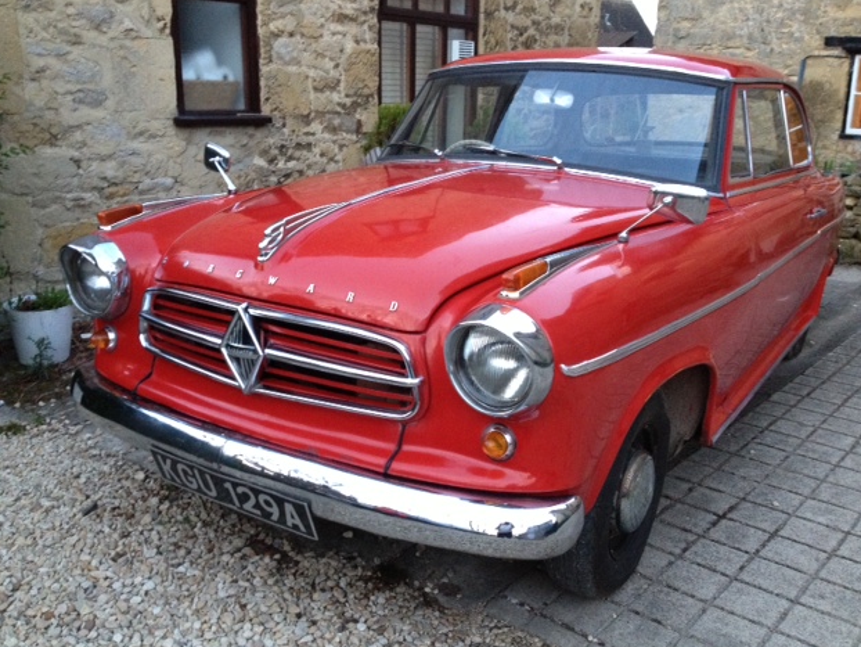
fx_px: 896
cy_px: 319
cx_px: 442
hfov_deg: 51.3
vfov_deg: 39.7
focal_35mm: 36
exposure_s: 1/20
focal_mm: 4.28
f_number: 2.4
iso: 320
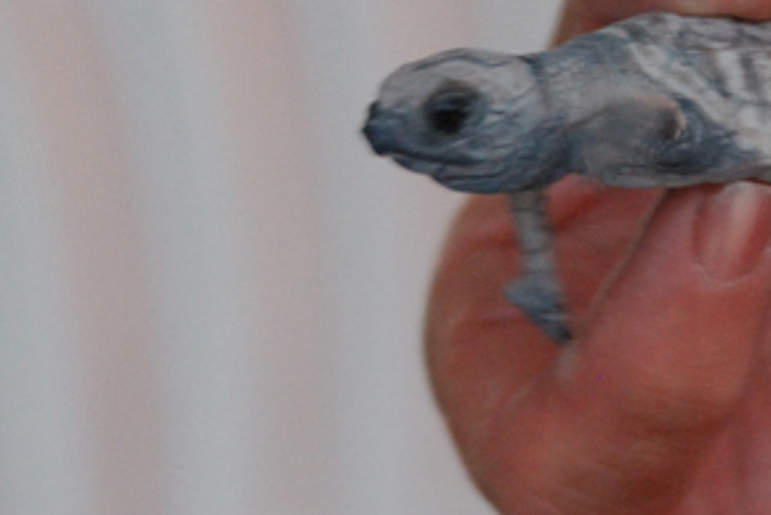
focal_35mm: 470
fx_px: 10076
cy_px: 90
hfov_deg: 4.4
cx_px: 606
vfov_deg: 2.9
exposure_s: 1/30
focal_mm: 130
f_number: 5.6
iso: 1600
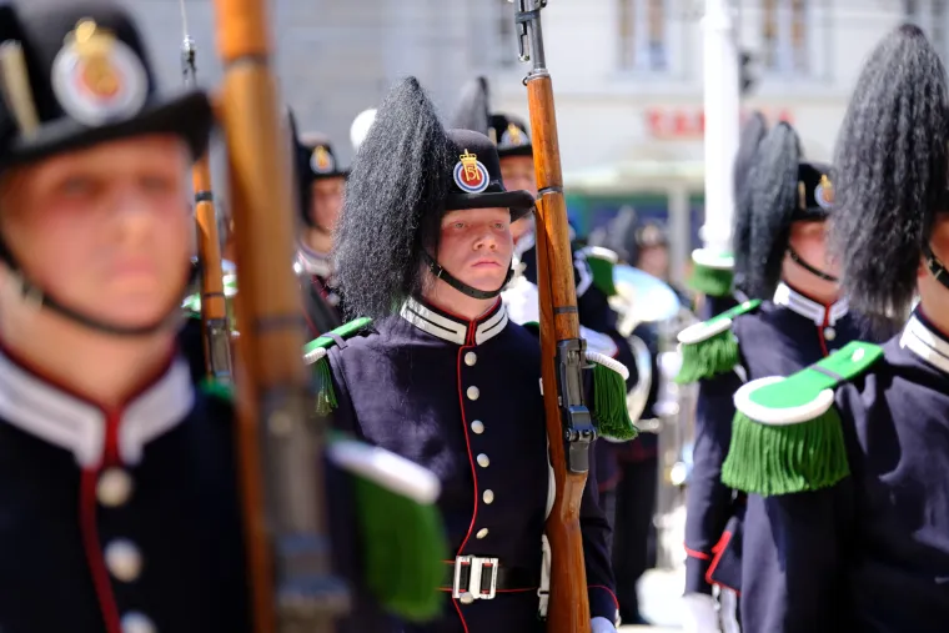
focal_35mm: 136
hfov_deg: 15.1
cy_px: 316
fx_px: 3586
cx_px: 474
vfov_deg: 10.1
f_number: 2.8
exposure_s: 1/500
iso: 200
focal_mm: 90.6
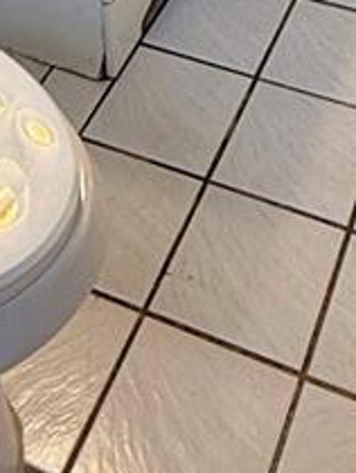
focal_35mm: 80
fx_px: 1095
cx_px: 207
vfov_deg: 18.1
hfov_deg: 18.5
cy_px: -430
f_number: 2.2
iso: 160
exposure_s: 1/120
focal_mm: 2.22
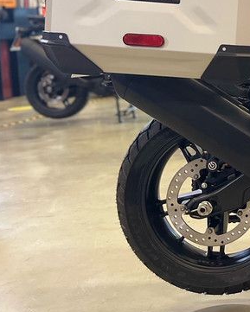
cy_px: 66
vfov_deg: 26.0
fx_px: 666
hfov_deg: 18.1
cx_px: 410
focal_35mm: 72
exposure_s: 1/60
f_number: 1.6
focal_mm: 5.1
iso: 250
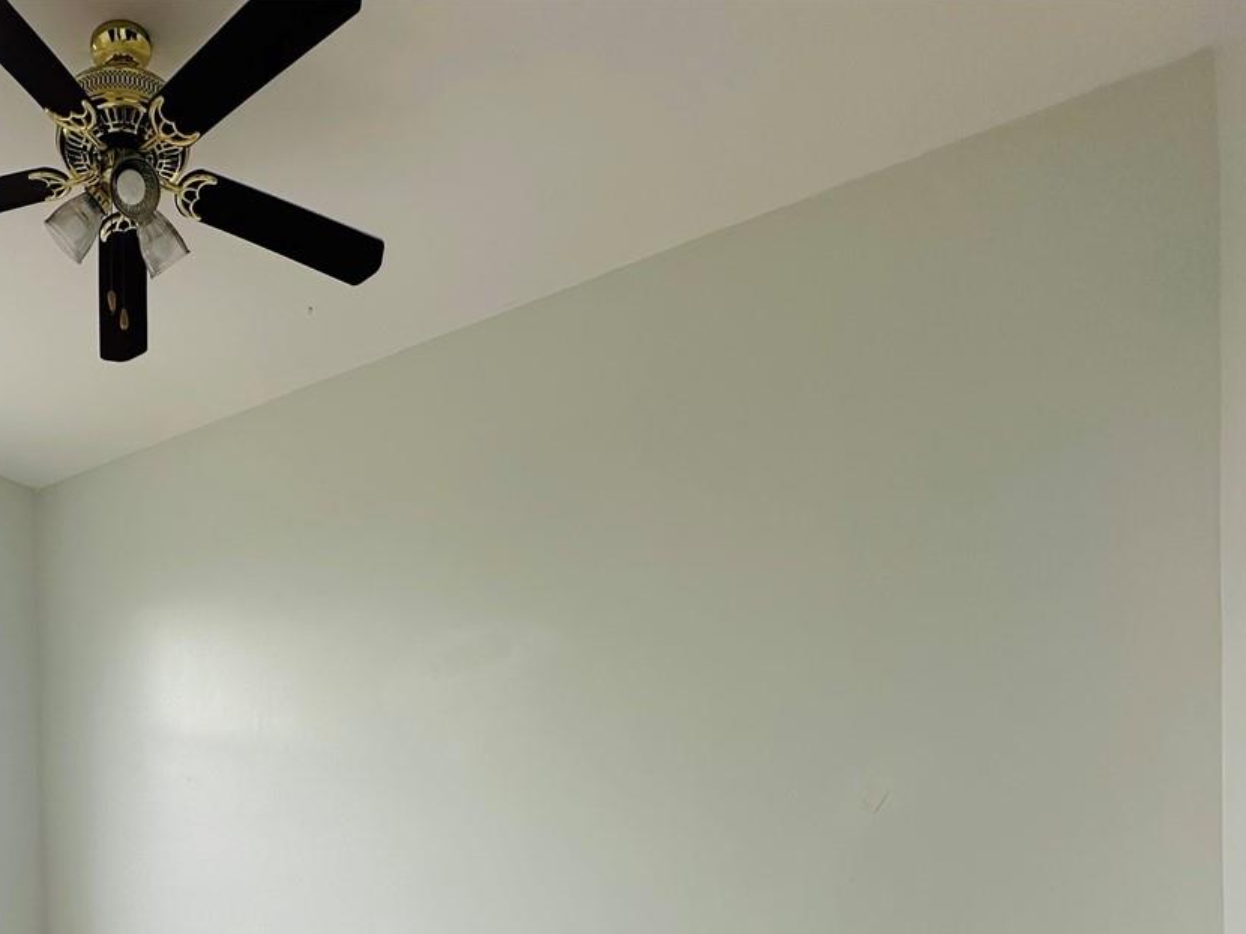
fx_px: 972
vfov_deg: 44.9
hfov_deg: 60.0
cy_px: 898
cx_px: 245
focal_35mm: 27
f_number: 2.2
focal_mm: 2.22
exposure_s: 1/174
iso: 40
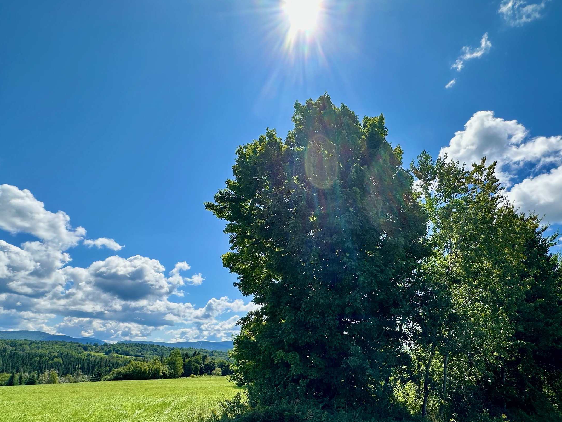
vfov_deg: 64.4
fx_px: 325
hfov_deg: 81.0
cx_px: 329
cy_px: 279
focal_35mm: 20
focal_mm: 2.22
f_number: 2.2
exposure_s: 1/1618
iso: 50
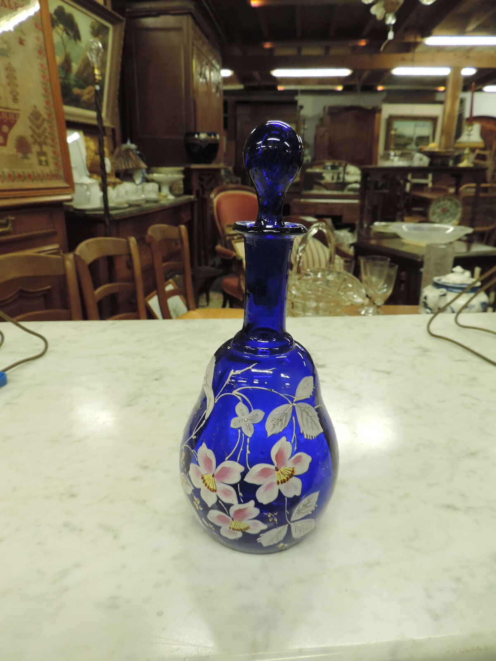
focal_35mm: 24
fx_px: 459
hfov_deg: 56.8
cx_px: 248
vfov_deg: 71.6
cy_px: 330
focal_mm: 4.3
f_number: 3
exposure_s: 1/30
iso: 280
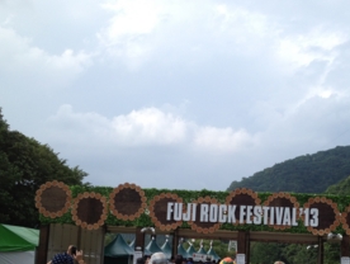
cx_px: 237
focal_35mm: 57
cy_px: 212
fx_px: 577
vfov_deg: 25.3
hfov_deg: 33.4
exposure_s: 1/1175
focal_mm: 4.28
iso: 64
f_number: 2.4
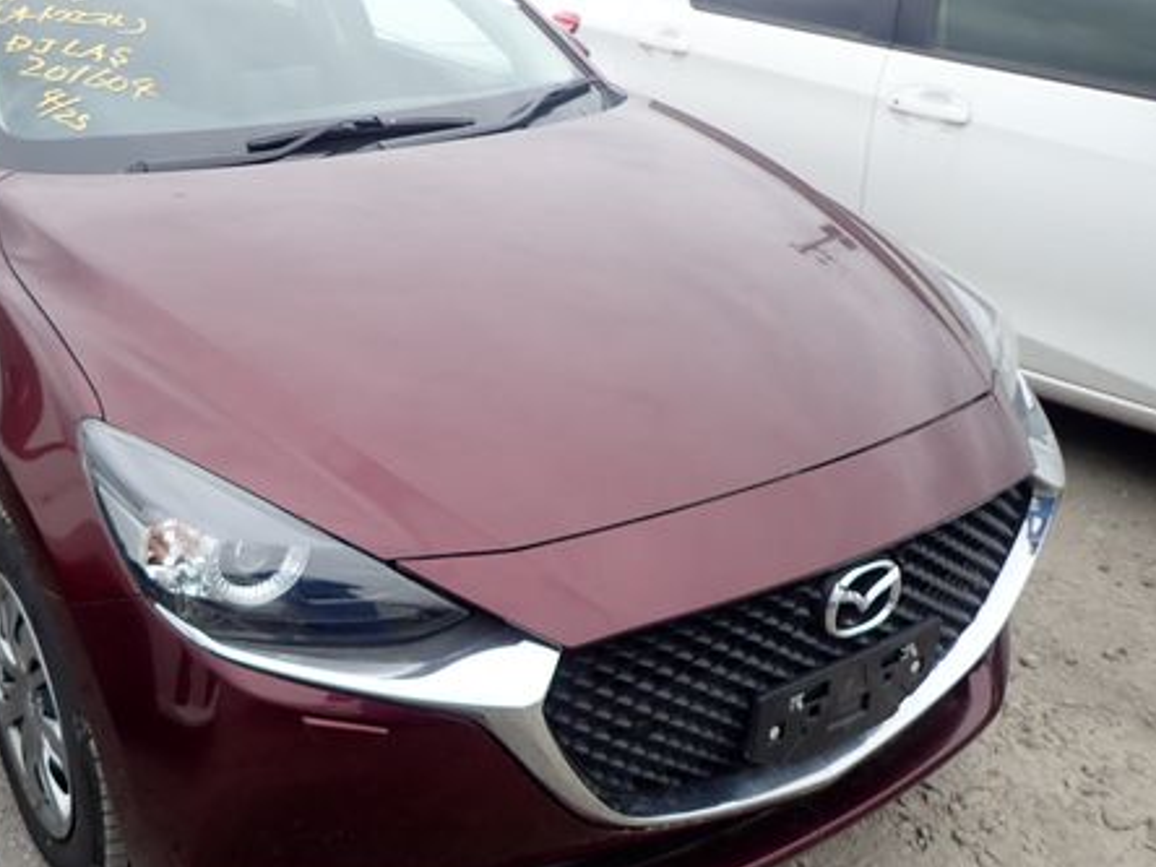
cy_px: 393
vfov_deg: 39.6
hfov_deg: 49.9
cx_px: 336
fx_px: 1202
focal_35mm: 36
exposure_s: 1/200
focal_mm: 4.5
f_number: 2
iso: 160
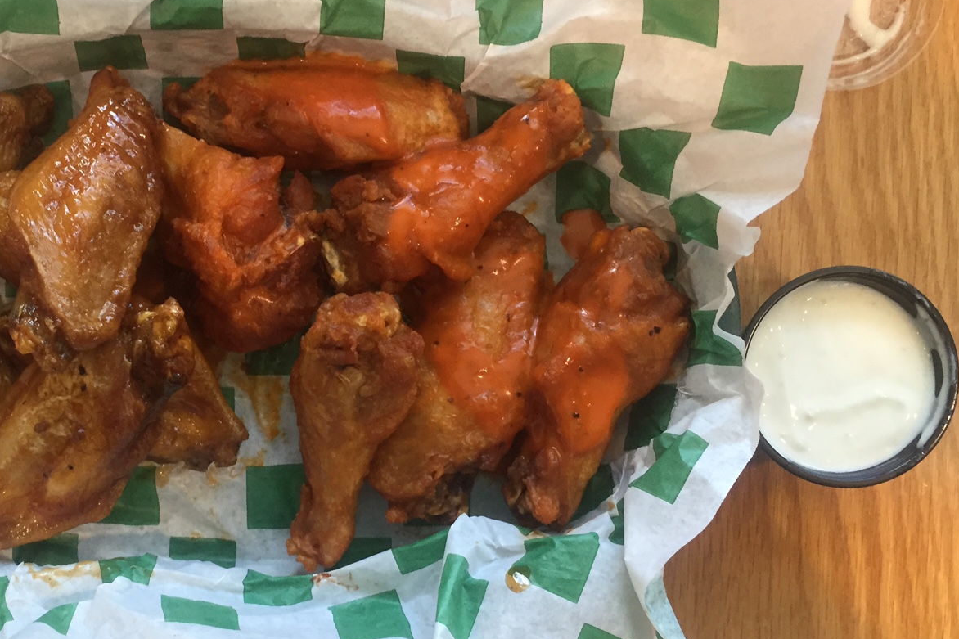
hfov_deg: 45.6
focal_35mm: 42
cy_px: 358
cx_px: 313
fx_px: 1119
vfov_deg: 31.9
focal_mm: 4.15
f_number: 2.2
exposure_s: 1/30
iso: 125
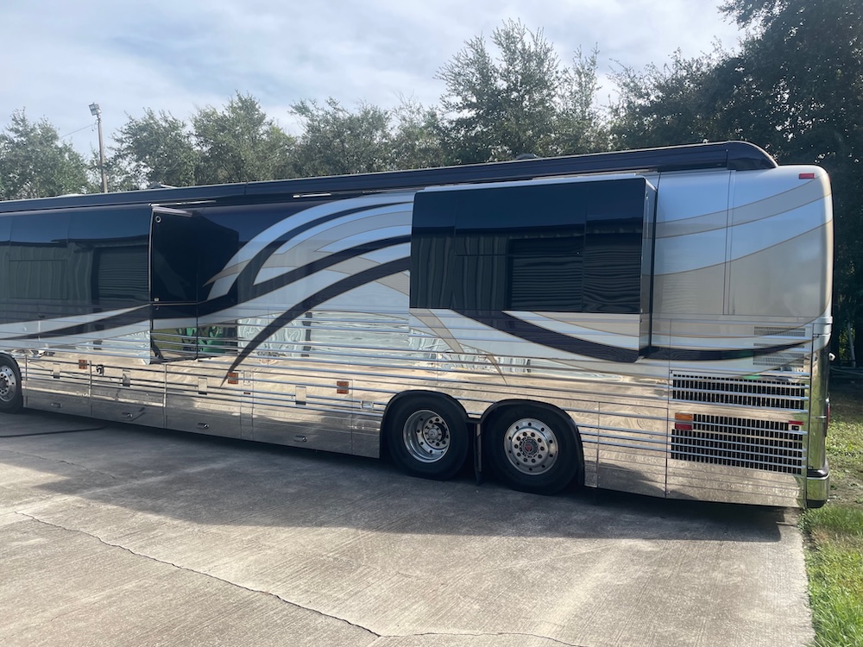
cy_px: 324
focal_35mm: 26
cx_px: 432
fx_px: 648
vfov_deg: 53.1
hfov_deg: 67.3
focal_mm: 4.2
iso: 32
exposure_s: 1/1383
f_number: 1.6
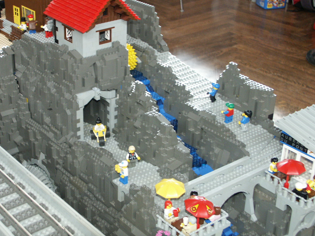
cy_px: 109
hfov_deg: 32.5
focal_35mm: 59
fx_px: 537
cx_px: 110
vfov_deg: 24.8
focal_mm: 11.32
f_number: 3.5
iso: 200
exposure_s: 1/45
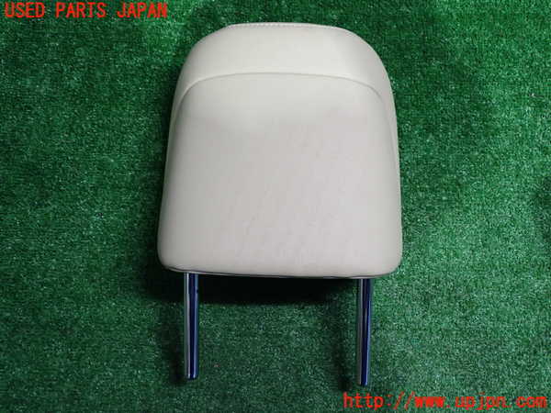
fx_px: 605
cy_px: 206
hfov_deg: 49.0
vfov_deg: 37.7
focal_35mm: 38
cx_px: 276
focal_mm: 6.83
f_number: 2.7
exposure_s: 1/40
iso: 640
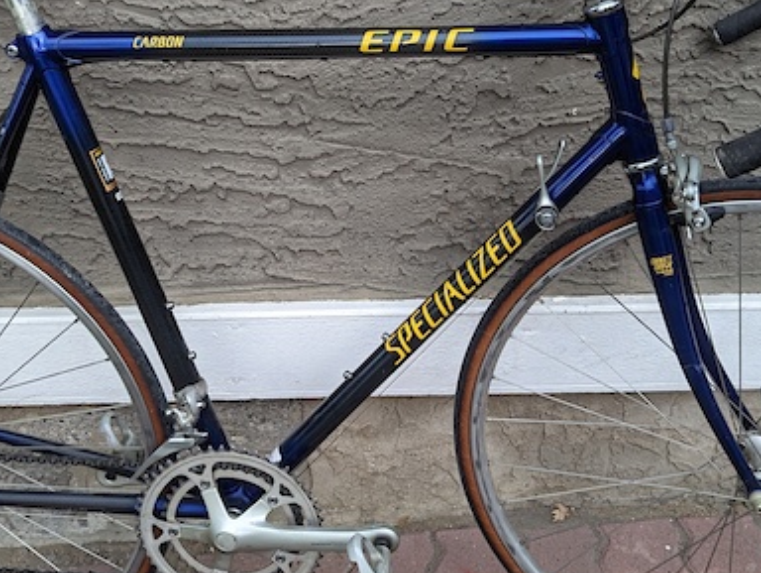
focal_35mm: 50
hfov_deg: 38.1
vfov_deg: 29.1
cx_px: 402
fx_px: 1101
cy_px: 212
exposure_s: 1/38
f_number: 1.85
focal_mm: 6.81
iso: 104
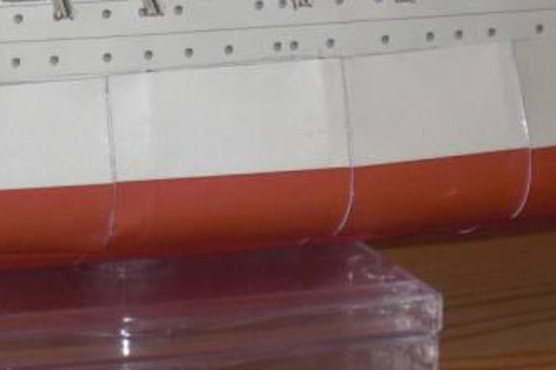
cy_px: -139
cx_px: 47
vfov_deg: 10.9
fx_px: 1883
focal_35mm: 122
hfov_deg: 16.6
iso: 100
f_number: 3.1
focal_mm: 6.3
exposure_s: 1/60
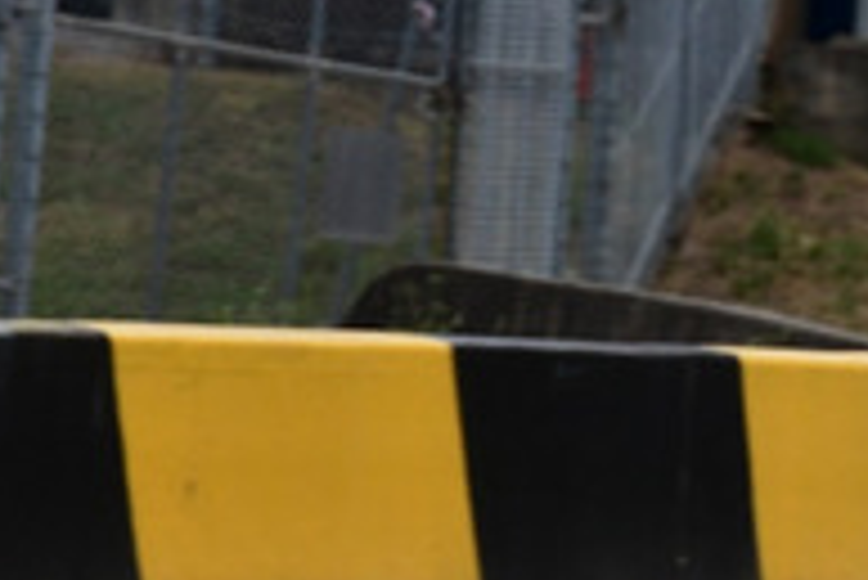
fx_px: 30016
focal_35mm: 1244
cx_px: 1205
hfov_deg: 1.7
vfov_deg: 1.1
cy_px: 283
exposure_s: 1/800
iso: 400
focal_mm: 200
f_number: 8
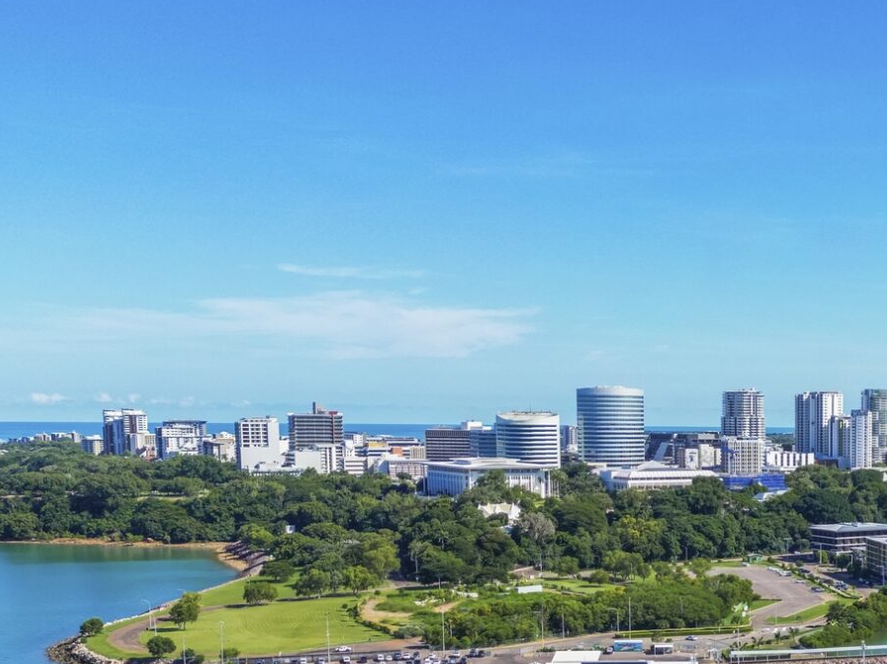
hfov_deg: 33.8
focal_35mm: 53
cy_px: 580
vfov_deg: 26.7
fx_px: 1358
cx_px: 834
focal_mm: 6.72
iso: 130
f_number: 1.7
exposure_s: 1/2500
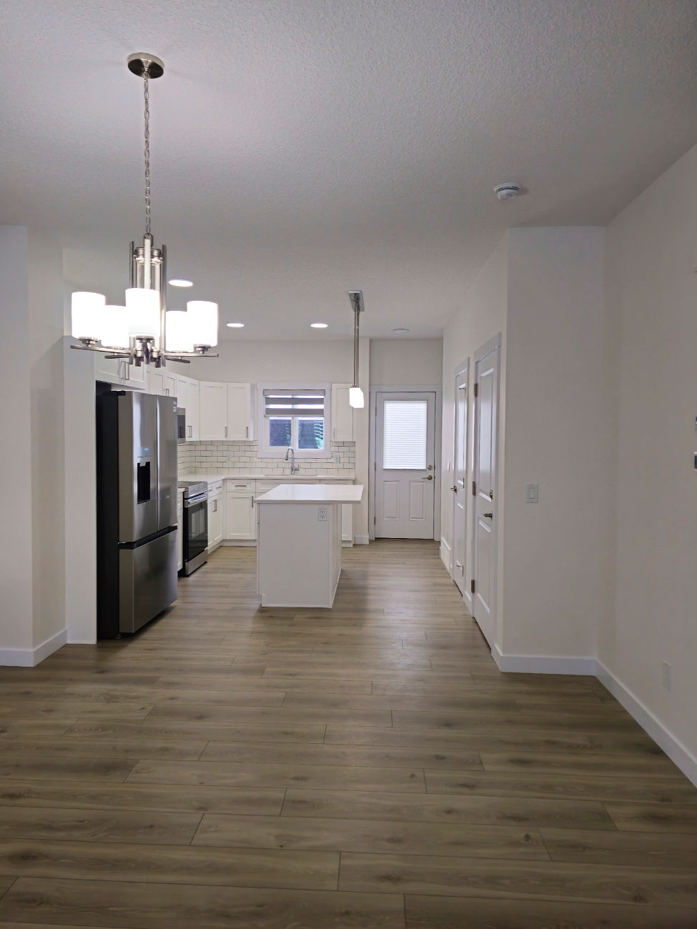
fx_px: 617
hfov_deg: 58.9
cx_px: 348
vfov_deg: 73.9
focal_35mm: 23
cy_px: 464
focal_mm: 6.3
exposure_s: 1/120
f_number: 1.7
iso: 125
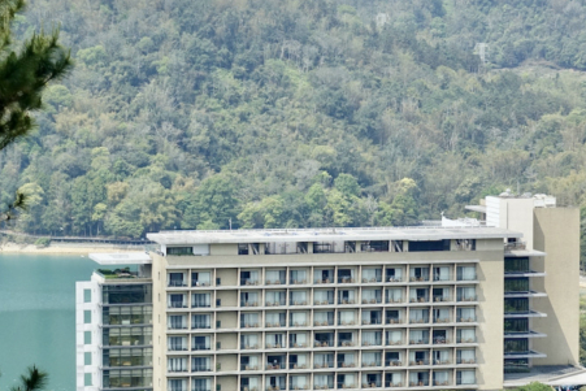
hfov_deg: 12.8
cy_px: 215
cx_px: 275
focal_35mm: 160
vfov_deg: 8.6
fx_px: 2605
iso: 125
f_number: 5.6
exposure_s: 1/400
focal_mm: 25.7
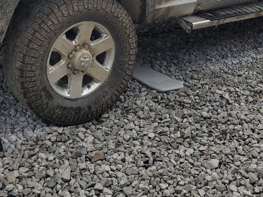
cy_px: -32
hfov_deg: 31.7
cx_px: 128
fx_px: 463
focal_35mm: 61
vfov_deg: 22.4
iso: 50
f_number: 1.5
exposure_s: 1/2500
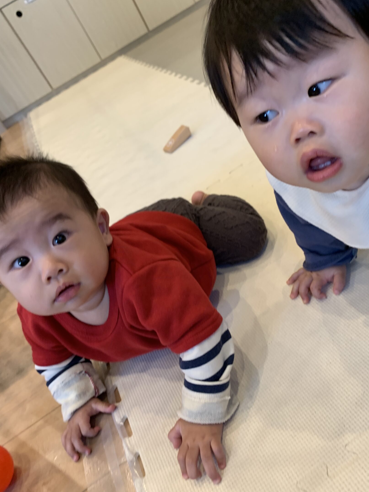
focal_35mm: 31
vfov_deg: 58.3
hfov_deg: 45.4
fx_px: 441
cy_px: 231
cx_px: 198
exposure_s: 1/60
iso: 125
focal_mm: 4.25
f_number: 1.8
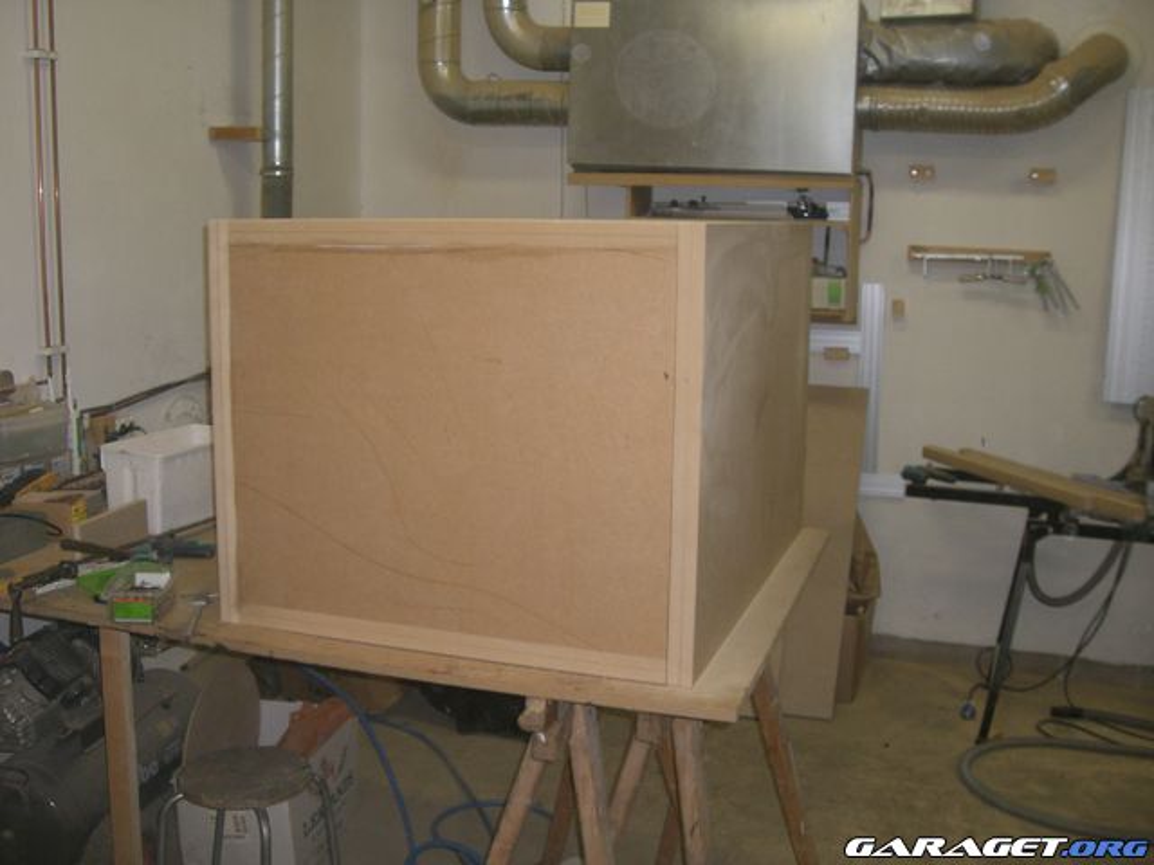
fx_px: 1267
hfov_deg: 49.0
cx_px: 577
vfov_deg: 37.7
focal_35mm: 38
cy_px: 432
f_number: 2.7
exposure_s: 1/60
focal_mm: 6.2
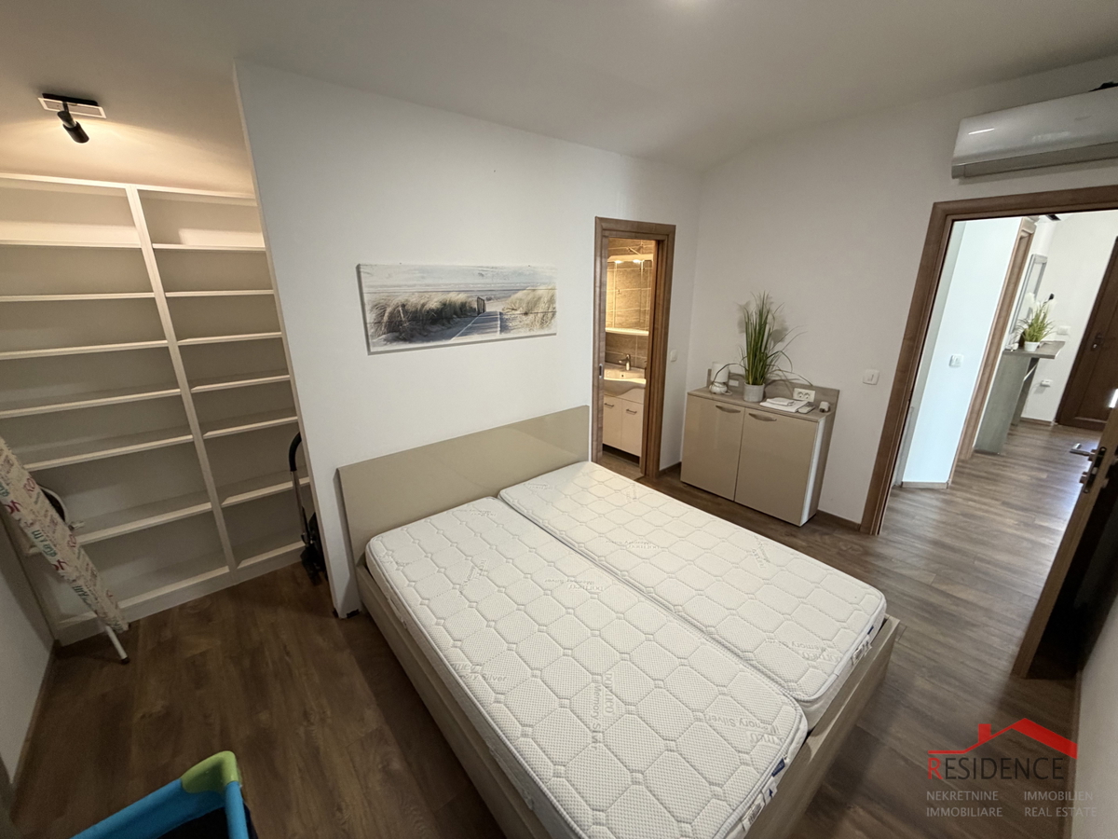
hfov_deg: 102.1
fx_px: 452
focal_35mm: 14
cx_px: 559
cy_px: 420
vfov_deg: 85.7
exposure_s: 1/50
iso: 320
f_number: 2.2
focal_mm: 2.22
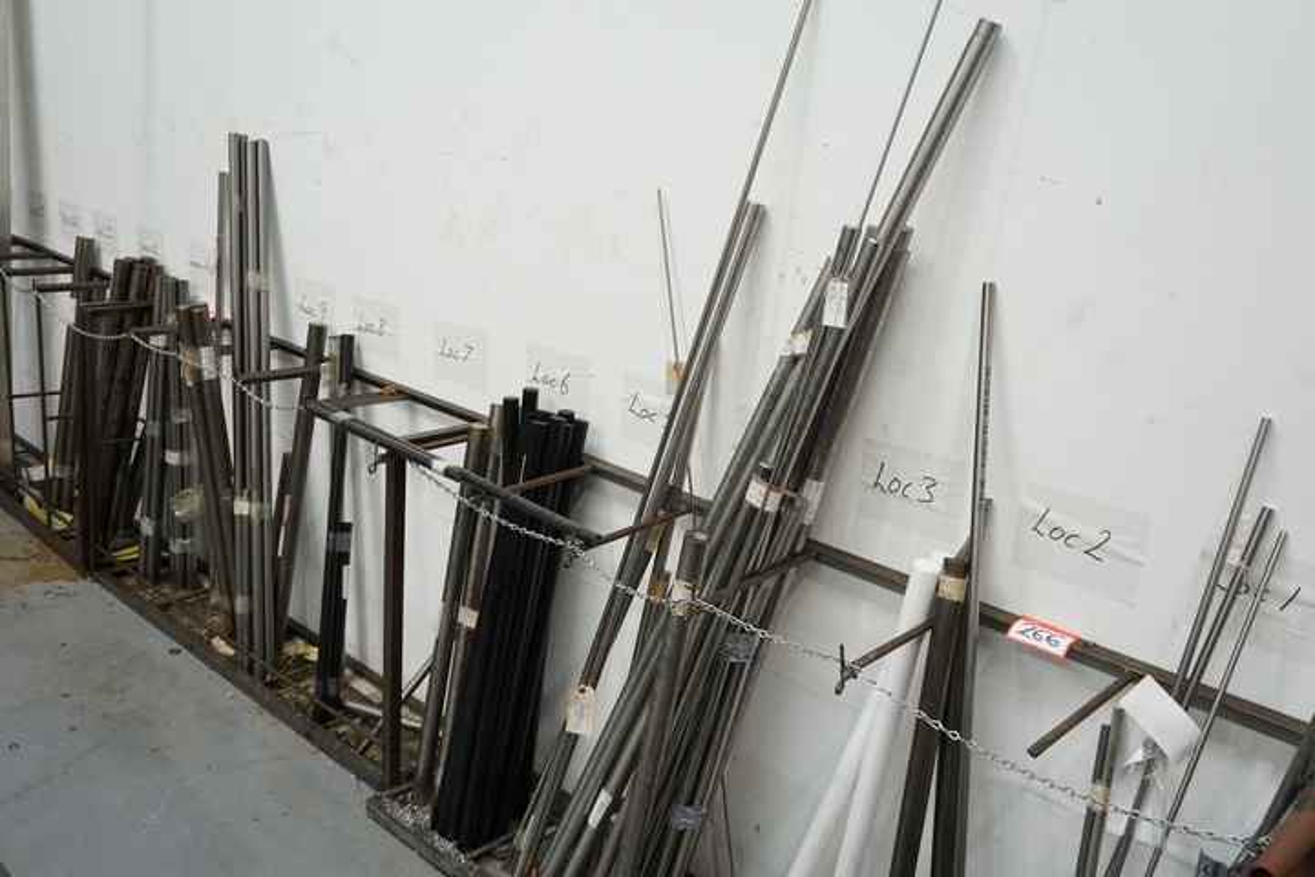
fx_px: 1151
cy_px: 438
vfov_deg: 41.7
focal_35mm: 32
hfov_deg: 59.5
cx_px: 658
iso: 640
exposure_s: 1/160
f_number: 4
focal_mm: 21
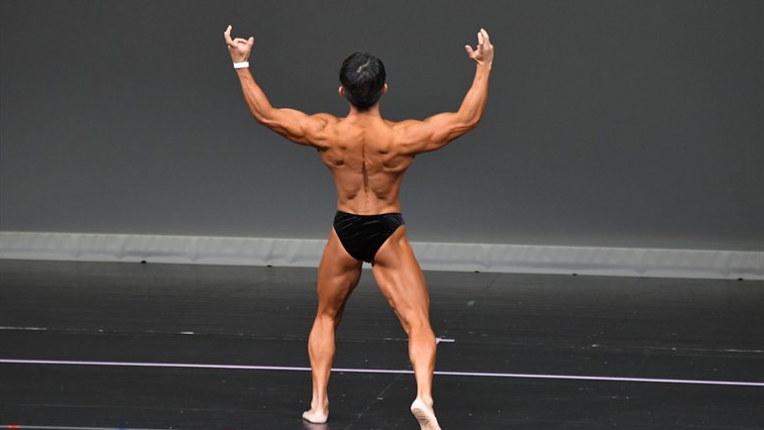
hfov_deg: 5.9
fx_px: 7355
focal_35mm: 363
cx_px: 381
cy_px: 224
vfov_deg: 3.3
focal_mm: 230
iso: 4000
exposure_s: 1/400
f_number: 5.6
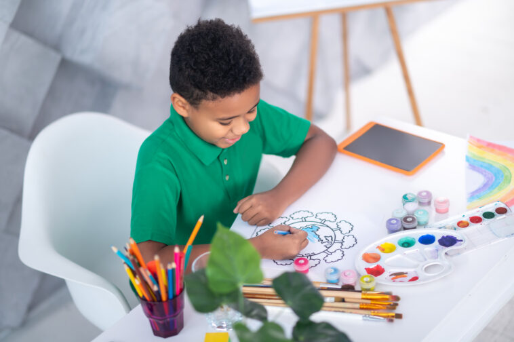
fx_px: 1213
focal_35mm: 85
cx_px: 257
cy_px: 171
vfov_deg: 16.0
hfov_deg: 23.9
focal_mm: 85
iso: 400
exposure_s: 1/160
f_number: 2
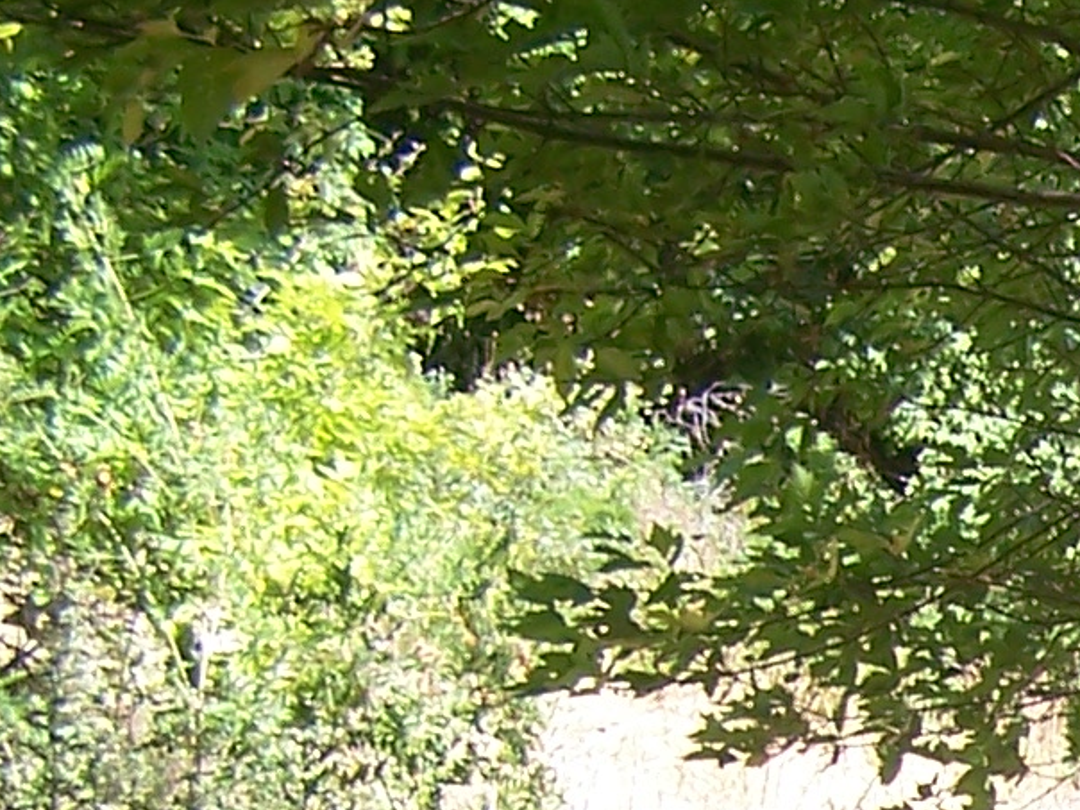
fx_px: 4524
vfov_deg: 9.8
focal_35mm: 145
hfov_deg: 12.5
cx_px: 1904
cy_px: 1395
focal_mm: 6.3
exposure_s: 1/250
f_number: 2.8
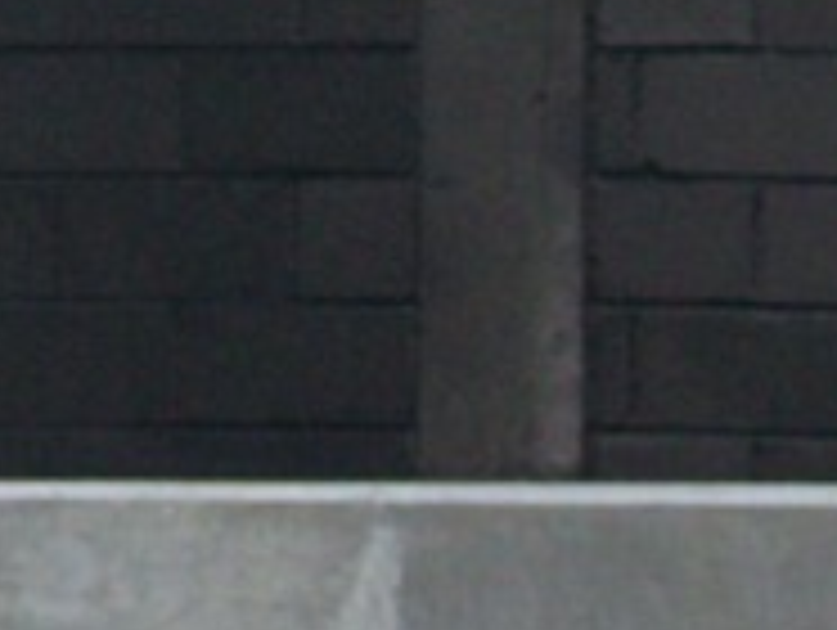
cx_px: 1404
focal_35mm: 861
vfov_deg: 1.7
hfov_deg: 2.3
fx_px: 20846
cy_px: 801
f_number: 3.3
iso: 160
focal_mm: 34.6
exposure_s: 1/160
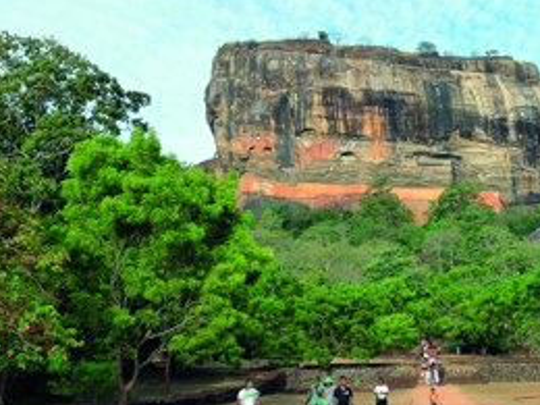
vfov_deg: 25.6
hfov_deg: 33.1
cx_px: 411
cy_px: 172
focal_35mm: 57
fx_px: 889
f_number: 5.6
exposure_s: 1/250
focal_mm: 6.6
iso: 160
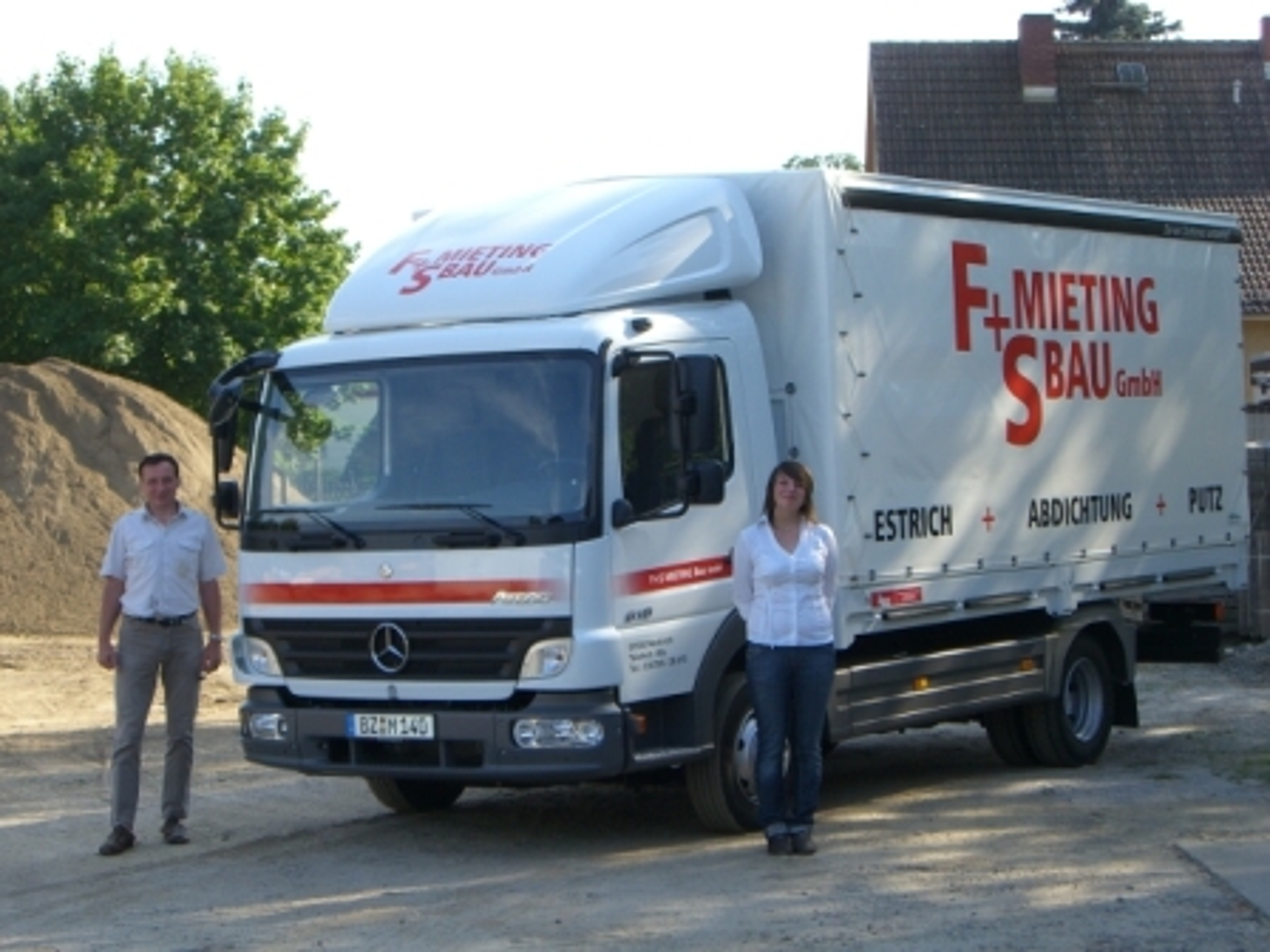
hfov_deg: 24.7
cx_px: 635
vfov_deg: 18.7
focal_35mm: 79
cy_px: 476
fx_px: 2898
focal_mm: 12.8
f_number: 4.1
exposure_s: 1/200
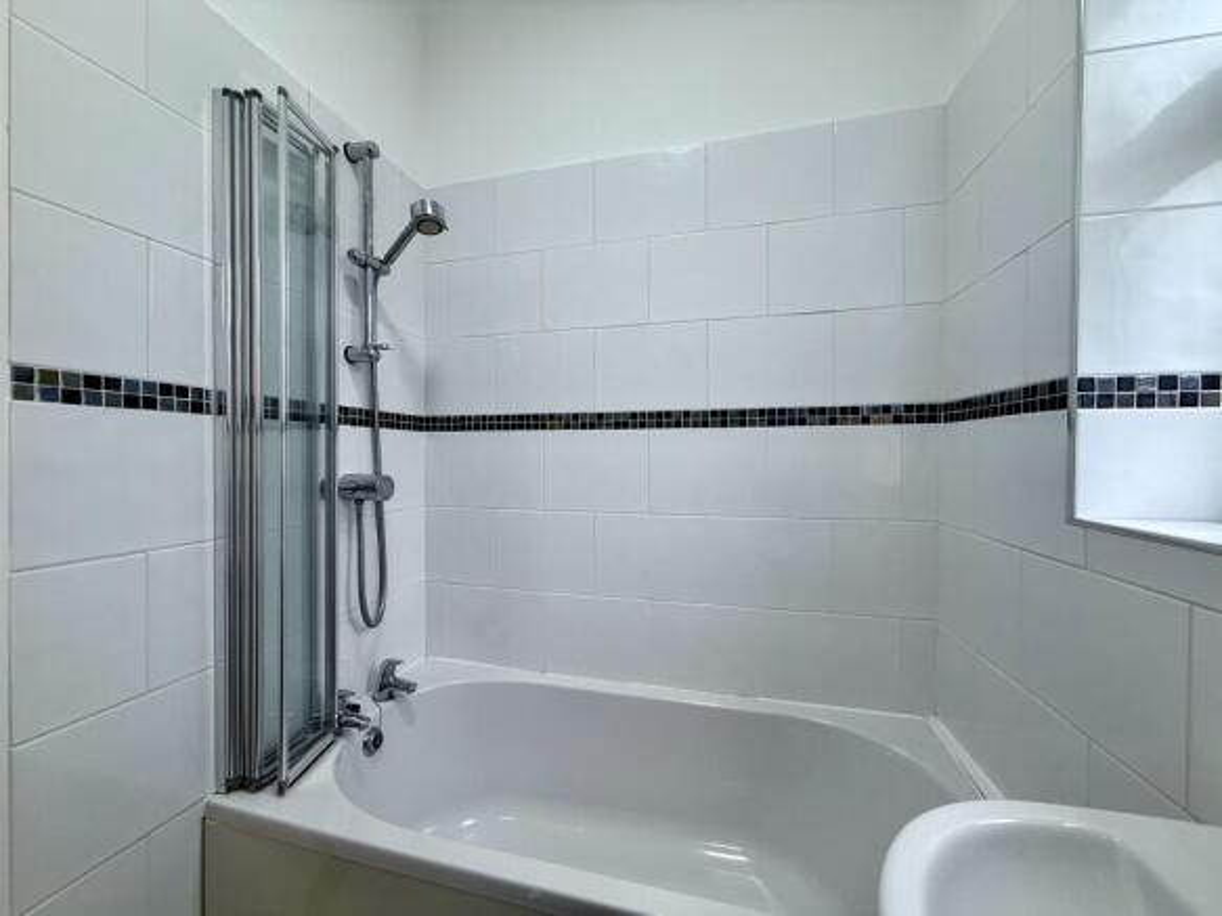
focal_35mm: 14
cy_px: 458
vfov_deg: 85.7
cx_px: 611
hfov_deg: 102.1
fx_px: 494
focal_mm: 2.22
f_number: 2.2
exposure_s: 1/100
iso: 125
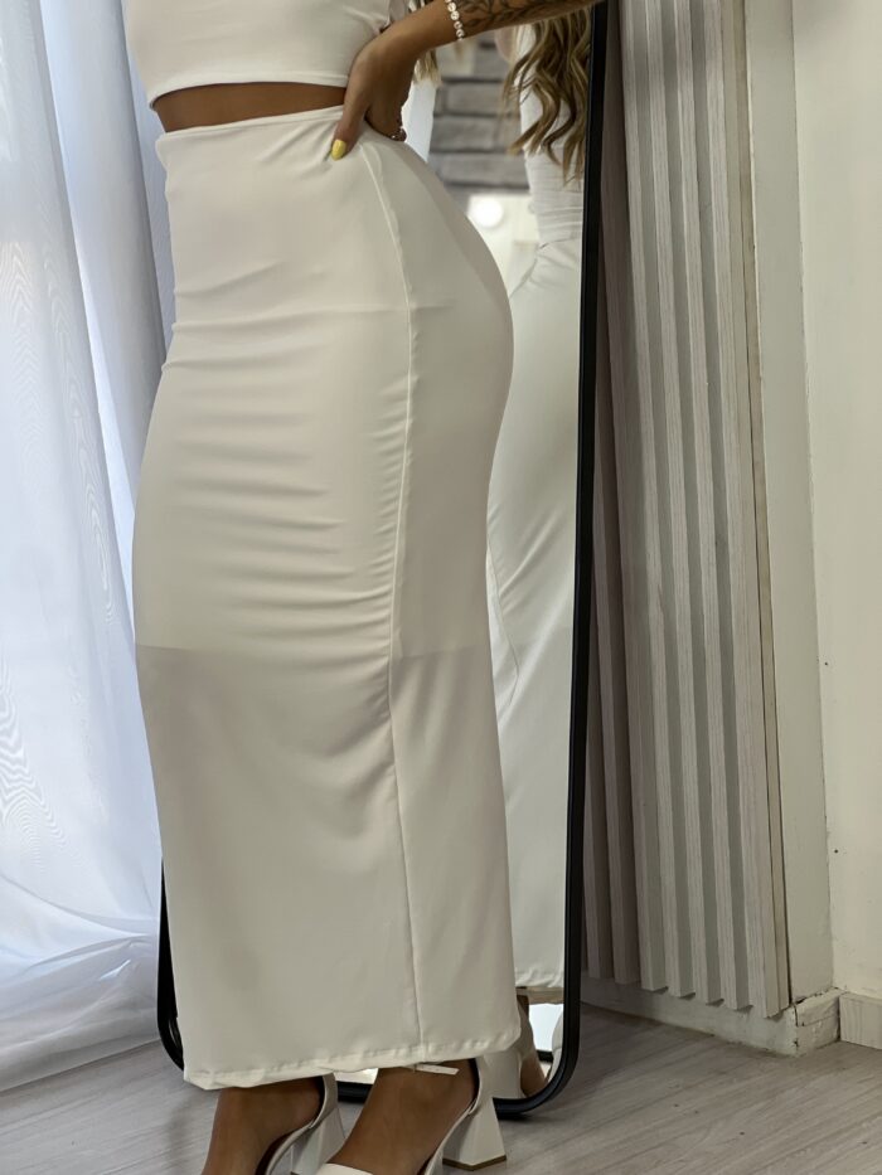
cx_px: 441
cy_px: 588
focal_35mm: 77
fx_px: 2615
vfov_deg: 25.3
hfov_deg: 19.1
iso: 64
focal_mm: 9
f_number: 2.8
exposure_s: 1/120
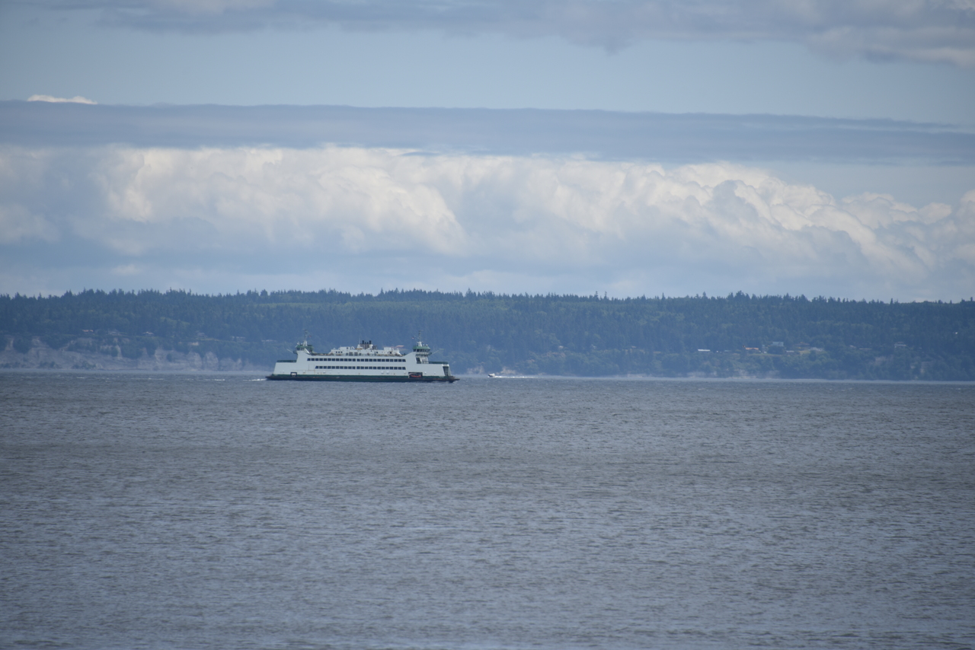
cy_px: 325
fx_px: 8126
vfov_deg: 4.6
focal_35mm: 300
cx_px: 488
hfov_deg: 6.9
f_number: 7.1
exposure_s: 1/640
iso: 100
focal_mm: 300
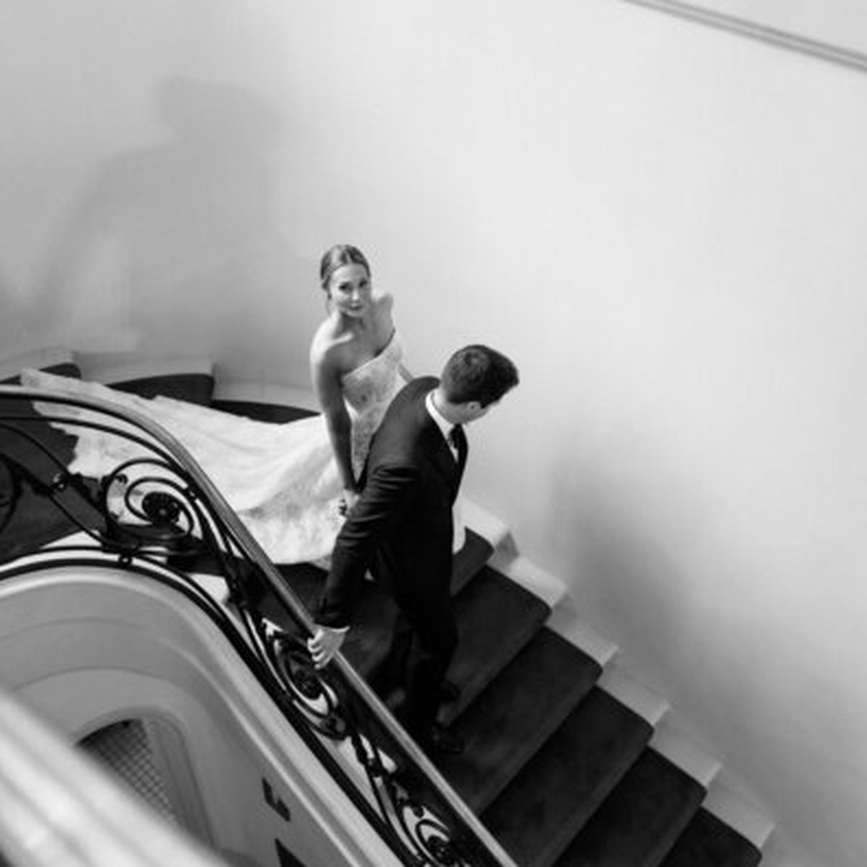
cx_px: 432
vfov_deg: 46.0
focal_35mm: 36
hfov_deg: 46.0
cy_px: 394
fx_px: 1020
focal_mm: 28
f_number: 1.7
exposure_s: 1/80
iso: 800
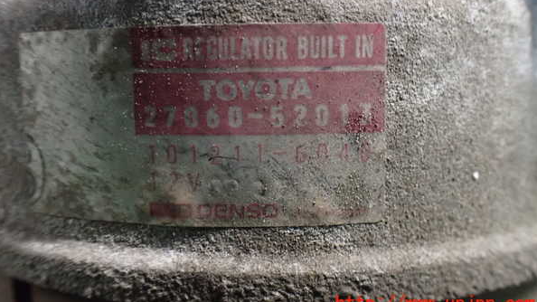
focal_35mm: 33
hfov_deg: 59.5
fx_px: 470
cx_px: 268
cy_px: 112
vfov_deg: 35.4
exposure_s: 1/30
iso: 1250
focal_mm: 5.4
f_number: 2.3
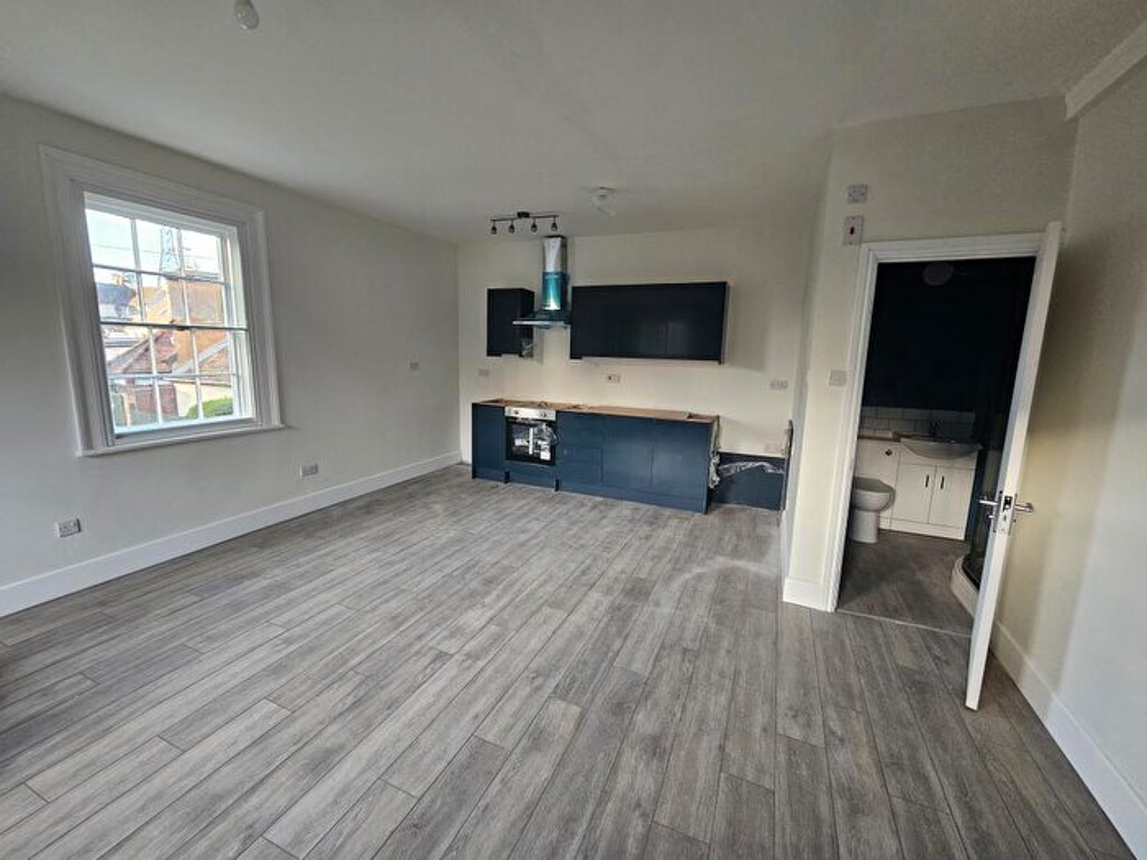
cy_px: 430
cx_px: 574
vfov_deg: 89.9
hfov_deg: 106.2
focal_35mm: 13
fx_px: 431
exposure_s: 1/71
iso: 160
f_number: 2.2
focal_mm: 2.2
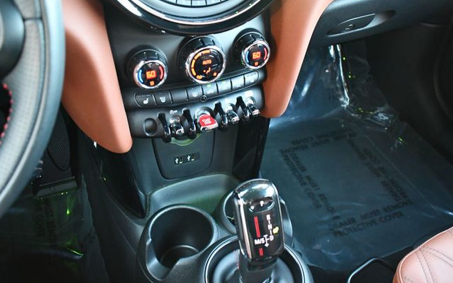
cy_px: 133
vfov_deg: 34.4
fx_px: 457
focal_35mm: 37
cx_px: 226
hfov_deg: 52.7
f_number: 3.5
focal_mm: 18
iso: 3200
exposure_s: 1/80
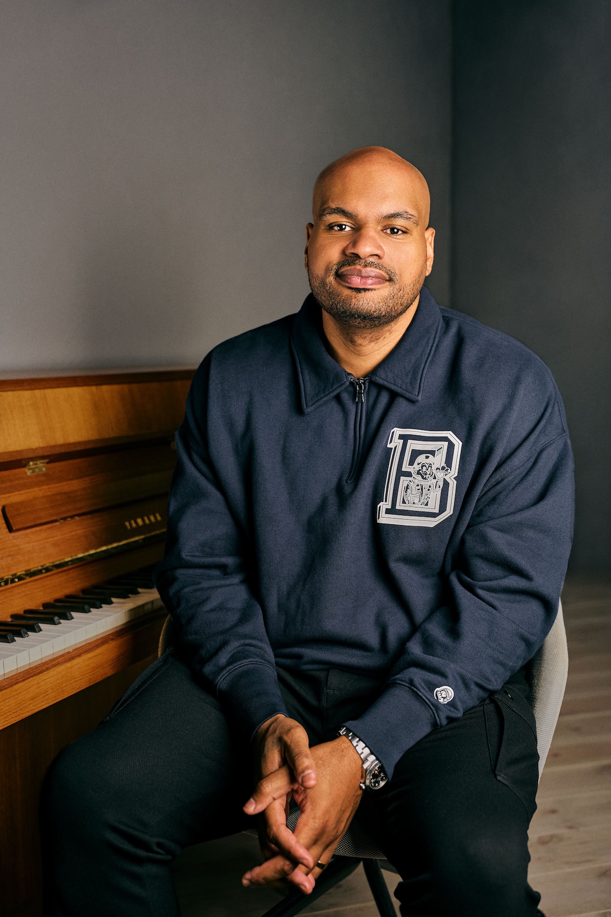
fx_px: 927
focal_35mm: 36
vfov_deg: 52.6
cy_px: 458
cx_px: 306
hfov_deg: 36.5
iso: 200
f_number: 2.8
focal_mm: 36.4
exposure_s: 1/125
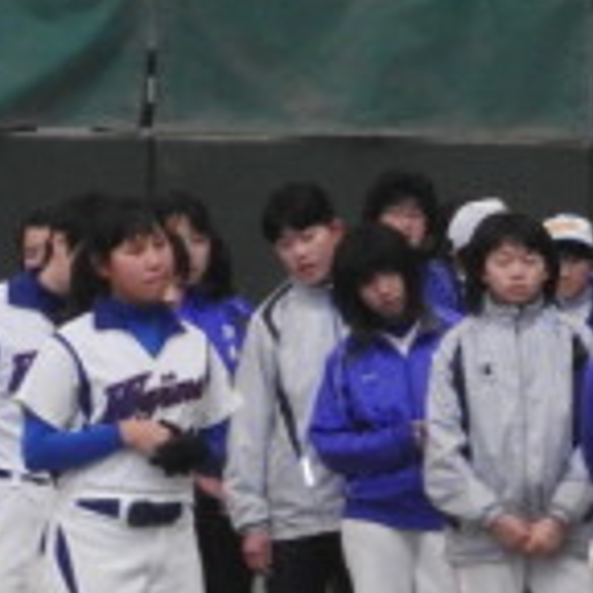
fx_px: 8896
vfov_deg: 3.8
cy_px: 638
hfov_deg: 3.8
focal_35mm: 459
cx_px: 712
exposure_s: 1/60
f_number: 5
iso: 640
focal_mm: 22.4
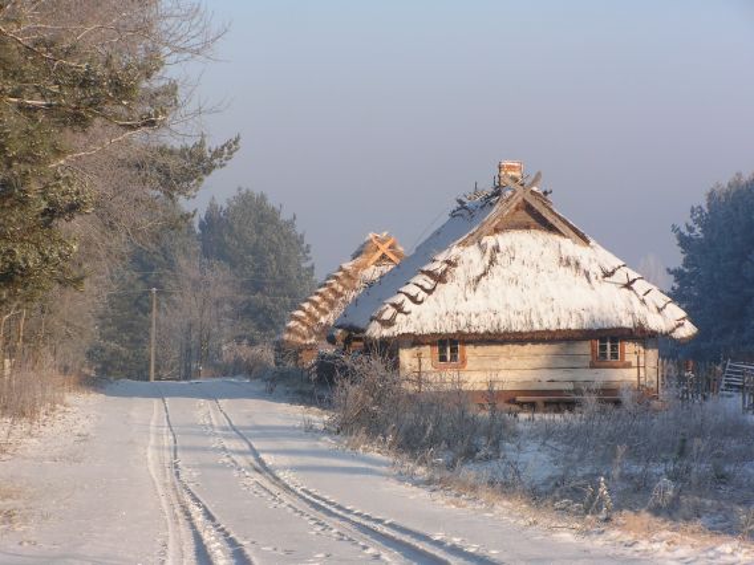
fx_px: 3659
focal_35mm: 168
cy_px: 282
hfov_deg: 11.8
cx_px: 377
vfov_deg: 8.8
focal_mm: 27.9
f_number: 5
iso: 50
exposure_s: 1/250
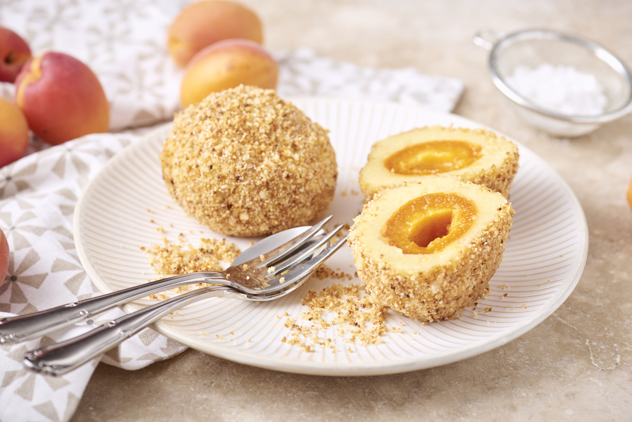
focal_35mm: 105
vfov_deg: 13.1
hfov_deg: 19.5
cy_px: 211
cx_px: 316
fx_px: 1844
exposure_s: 1/160
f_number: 6.3
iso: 125
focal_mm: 105
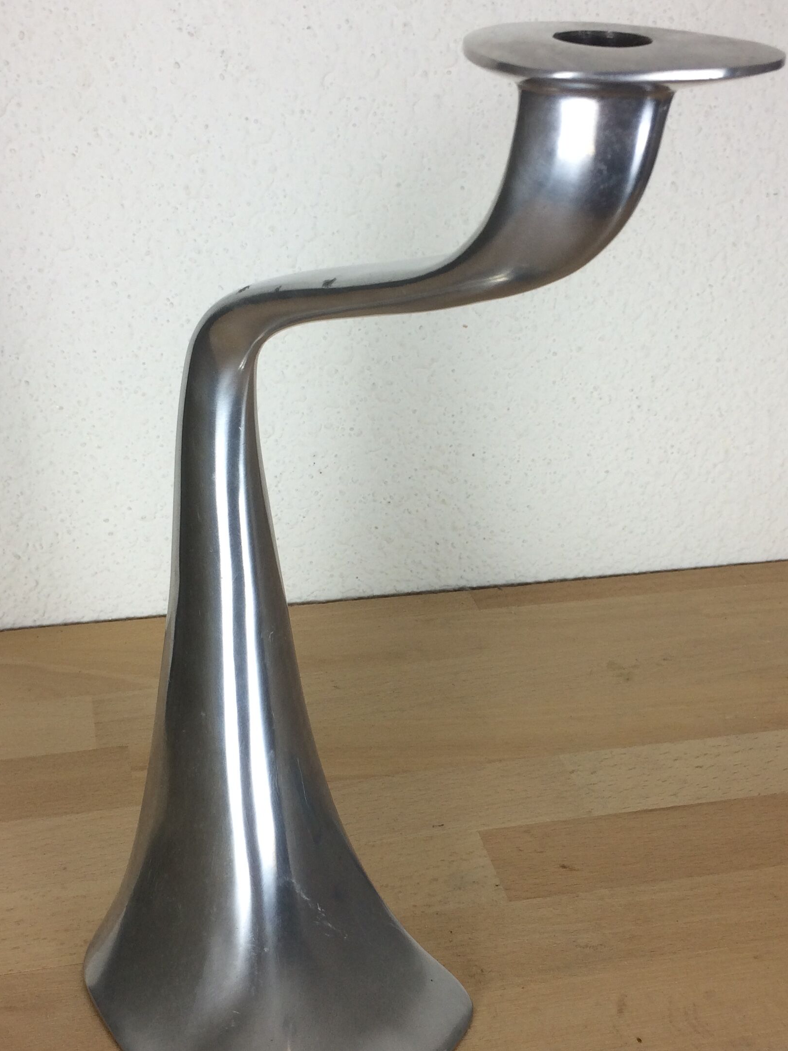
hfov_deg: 32.9
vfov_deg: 42.9
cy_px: 539
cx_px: 362
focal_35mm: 44
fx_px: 1336
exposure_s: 1/50
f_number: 2.2
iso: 32
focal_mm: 4.15
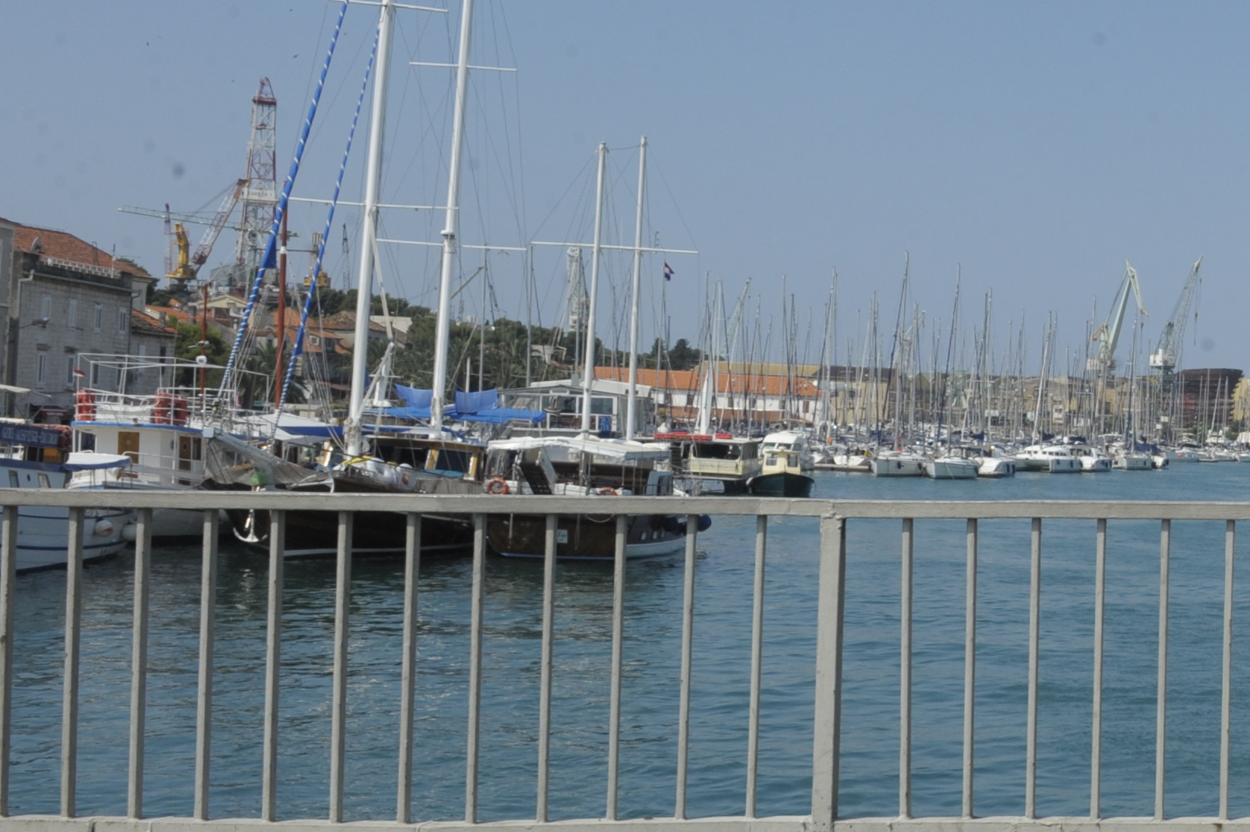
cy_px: 416
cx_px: 1551
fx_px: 2151
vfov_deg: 21.9
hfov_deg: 27.8
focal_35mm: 62
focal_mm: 24
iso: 640
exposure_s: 1/800
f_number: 14
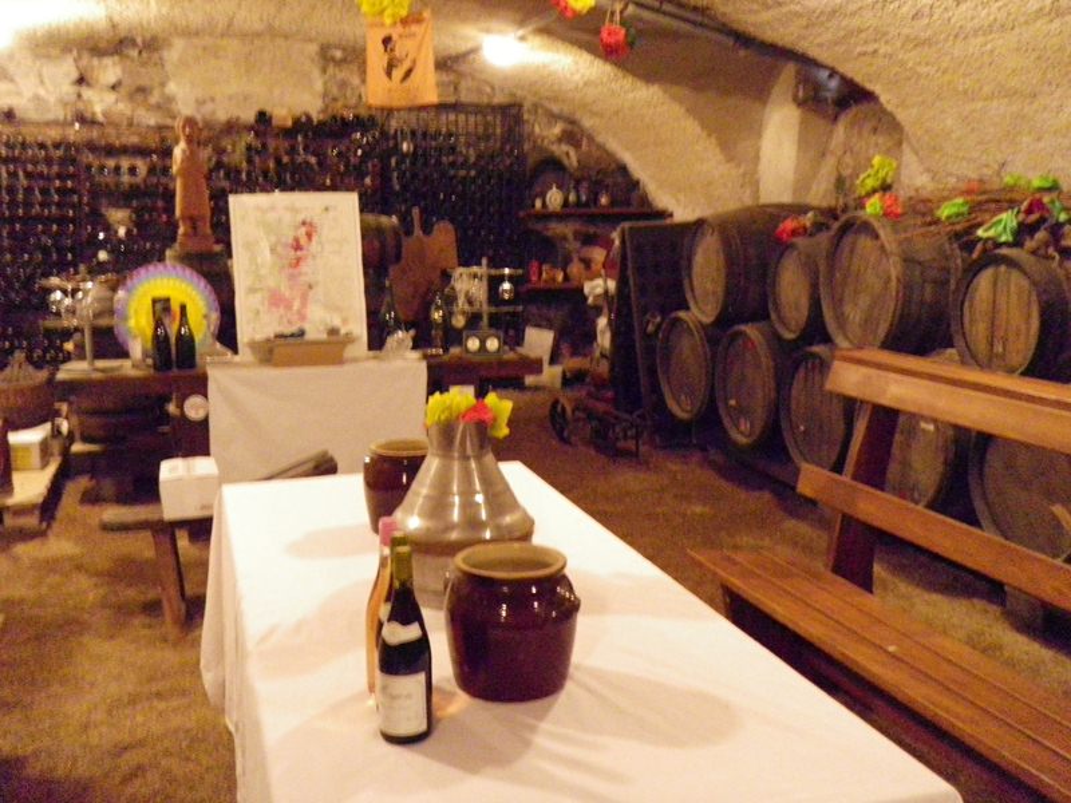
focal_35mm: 35
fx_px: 1083
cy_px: 402
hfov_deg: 52.6
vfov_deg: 40.7
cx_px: 536
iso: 800
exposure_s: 1/6
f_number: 3.8
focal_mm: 6.2
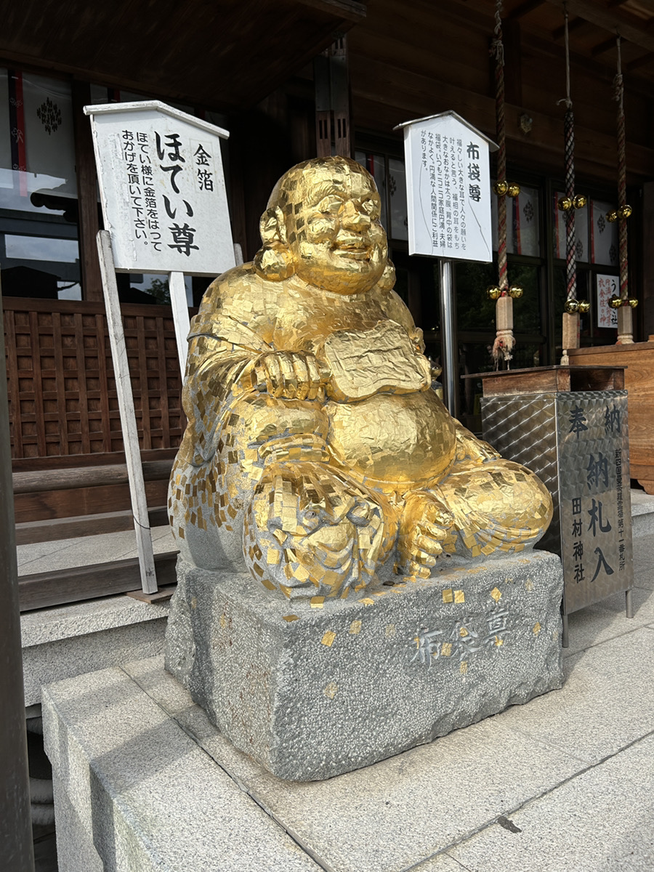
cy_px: 436
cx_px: 327
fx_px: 655
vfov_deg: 67.3
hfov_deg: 53.1
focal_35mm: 26
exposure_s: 1/1196
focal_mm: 5.7
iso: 50
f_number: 1.5
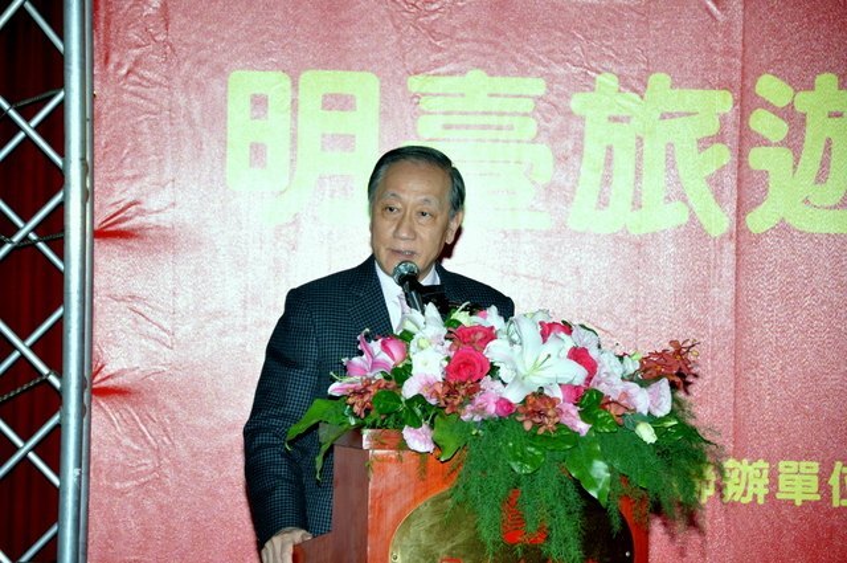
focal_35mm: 158
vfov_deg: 8.7
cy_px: 282
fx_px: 3701
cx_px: 424
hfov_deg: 13.1
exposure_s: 1/60
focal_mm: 105
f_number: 5.6
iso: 200
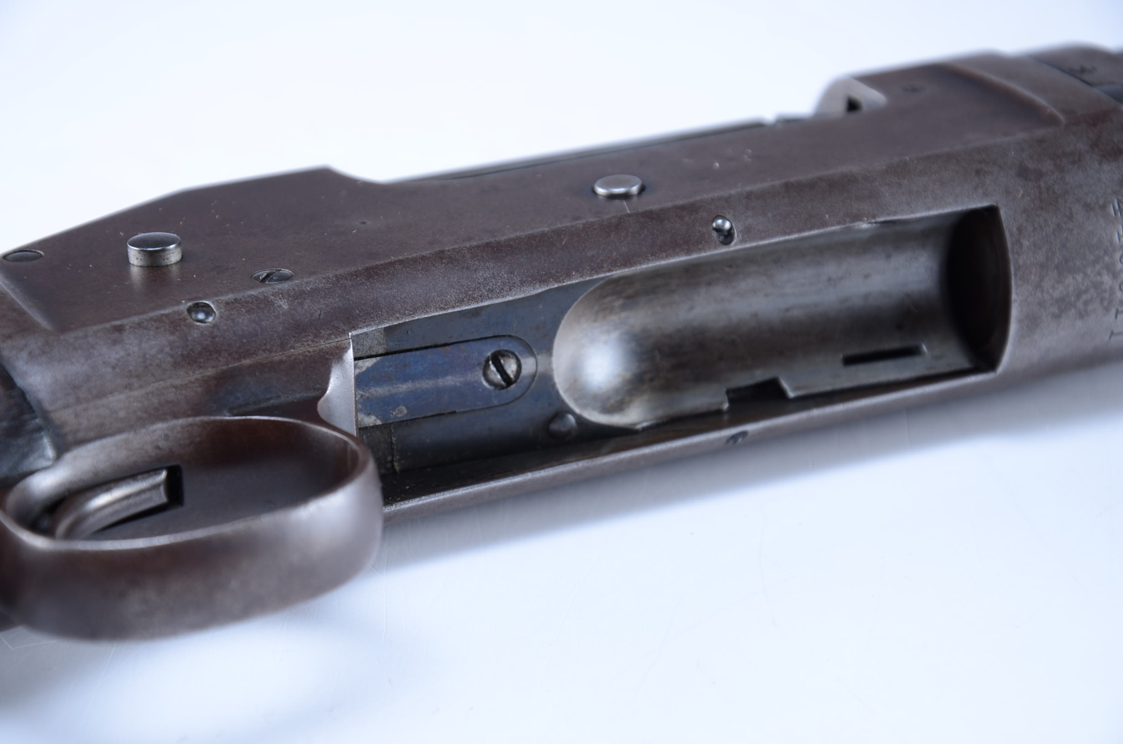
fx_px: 4296
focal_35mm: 138
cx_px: 562
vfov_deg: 9.9
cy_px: 372
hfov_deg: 14.9
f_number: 8
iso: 100
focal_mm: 92
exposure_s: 1/100
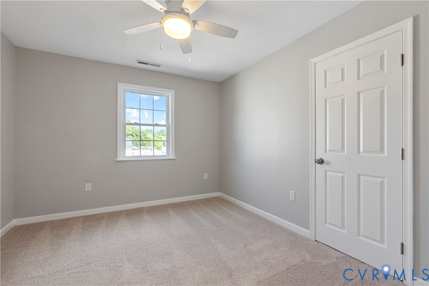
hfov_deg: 96.7
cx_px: 214
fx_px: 191
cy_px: 143
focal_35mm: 16
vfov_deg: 73.8
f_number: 8
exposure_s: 1/8
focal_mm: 16
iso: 800
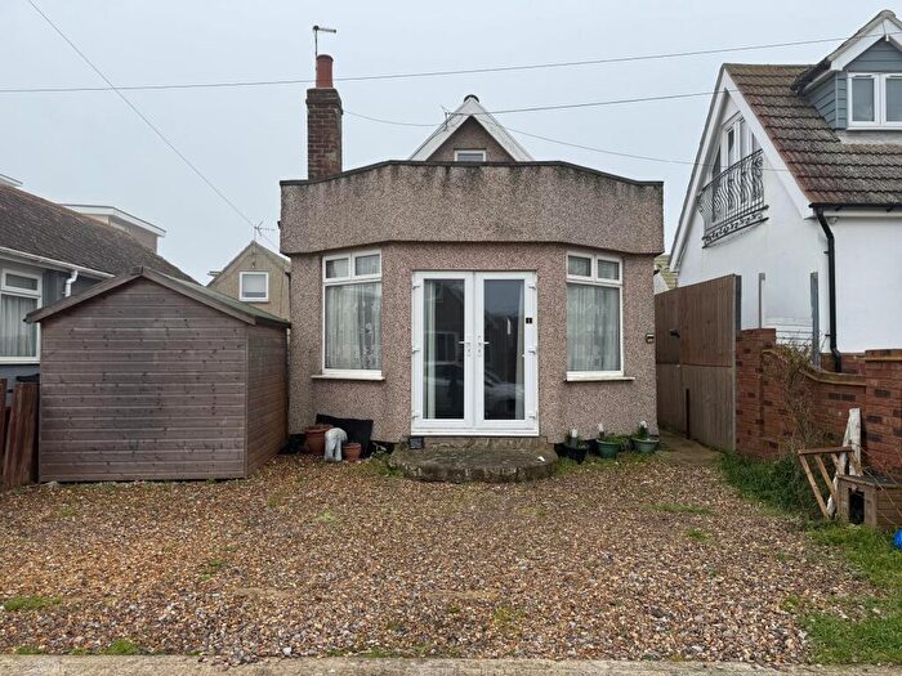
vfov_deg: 56.8
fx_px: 625
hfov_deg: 71.6
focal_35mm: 24
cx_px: 451
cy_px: 338
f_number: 1.78
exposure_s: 1/1560
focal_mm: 6.76
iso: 80
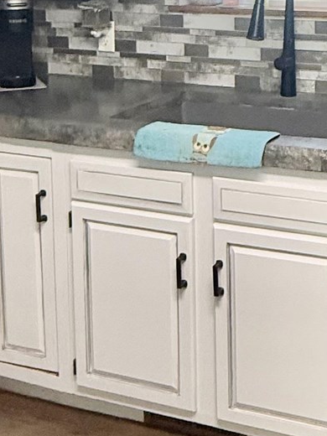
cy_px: 26
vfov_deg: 29.6
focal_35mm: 62
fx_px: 781
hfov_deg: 22.5
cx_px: 347
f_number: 2.2
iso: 250
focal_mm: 2.22
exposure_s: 1/116
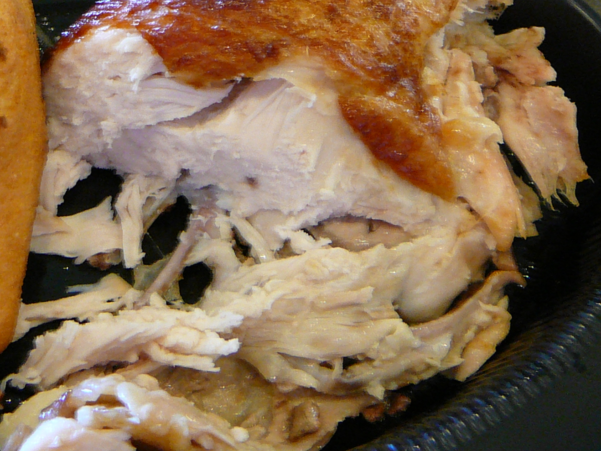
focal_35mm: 68
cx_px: 110
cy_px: 29
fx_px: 1180
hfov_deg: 27.9
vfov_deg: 21.1
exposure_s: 1/10
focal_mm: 5.2
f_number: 2.8
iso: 200
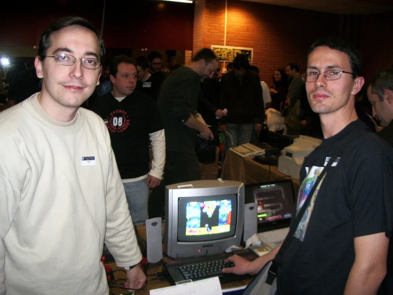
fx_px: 397
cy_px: 148
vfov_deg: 40.7
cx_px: 196
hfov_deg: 52.6
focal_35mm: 35
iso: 200
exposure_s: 1/15
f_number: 2.6
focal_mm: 5.8
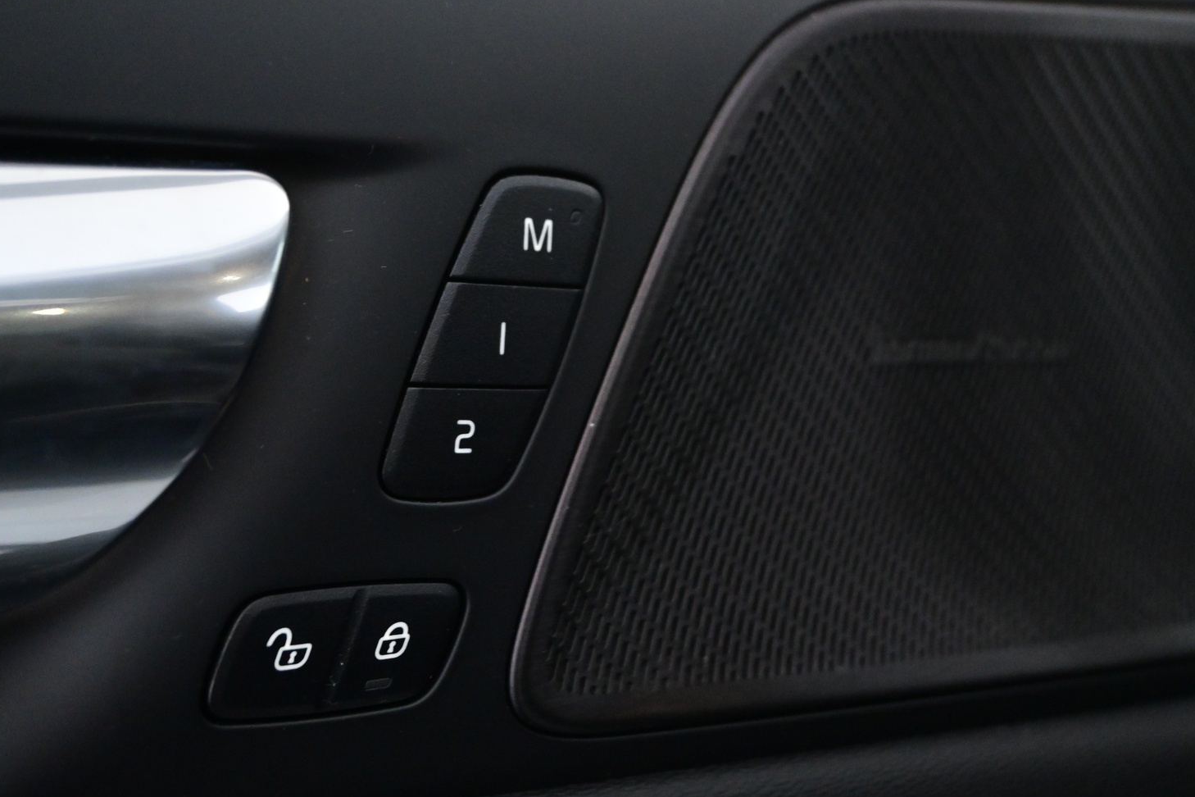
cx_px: 539
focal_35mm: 50
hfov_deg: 39.6
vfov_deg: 27.0
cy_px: 372
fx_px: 1660
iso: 4000
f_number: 4.8
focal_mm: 30
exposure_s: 1/50
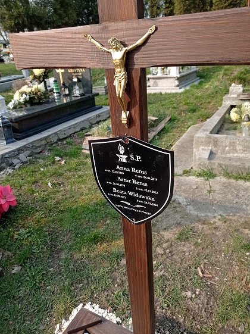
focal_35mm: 28
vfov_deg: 63.5
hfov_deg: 49.7
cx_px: 125
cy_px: 167
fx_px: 270
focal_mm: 4.74
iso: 100
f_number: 1.79
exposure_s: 1/799
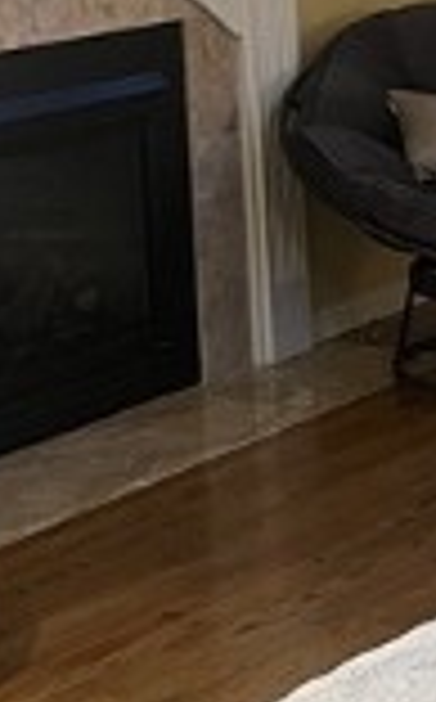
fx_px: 2595
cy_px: 306
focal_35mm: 136
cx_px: 378
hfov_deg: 9.6
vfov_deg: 15.4
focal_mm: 5.1
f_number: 1.6
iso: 500
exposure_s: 1/40
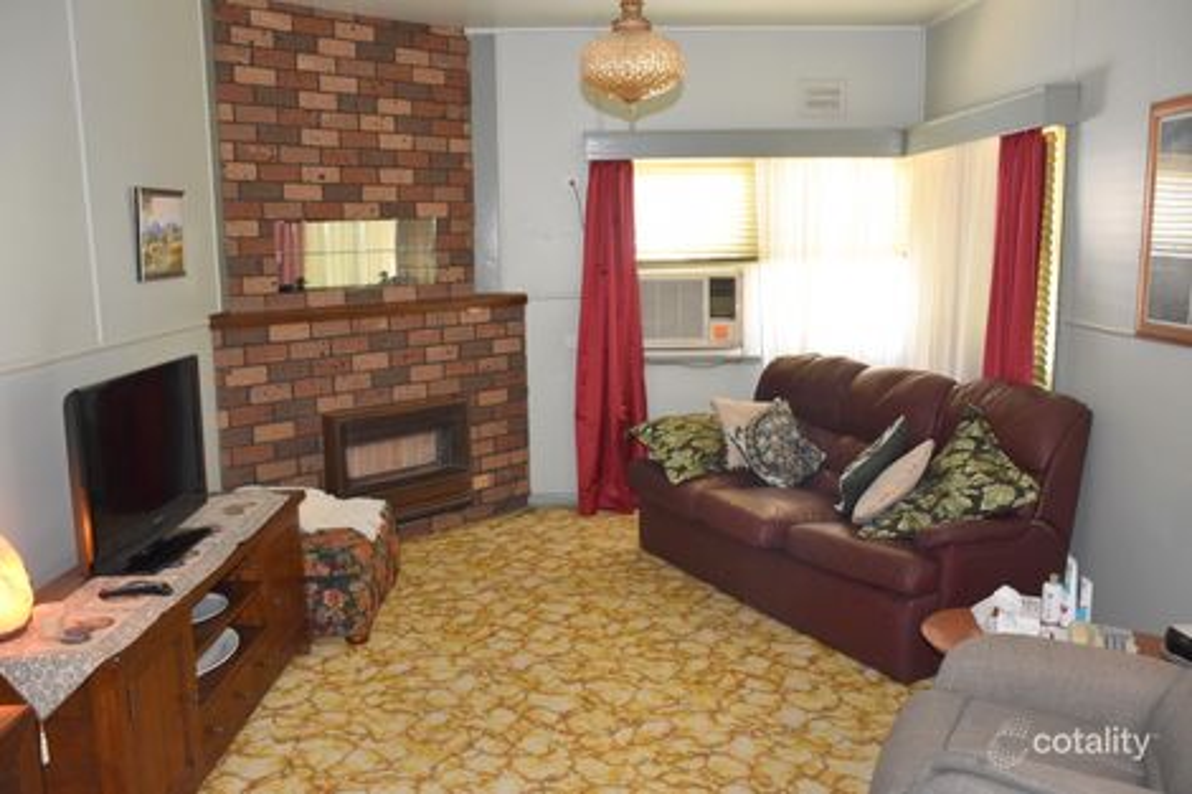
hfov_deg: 61.9
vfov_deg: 43.6
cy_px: 397
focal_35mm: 30
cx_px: 596
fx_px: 993
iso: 1800
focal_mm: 20
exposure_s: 1/60
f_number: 3.5
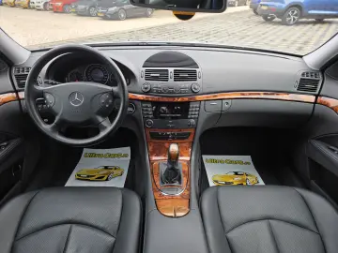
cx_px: 169
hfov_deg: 73.9
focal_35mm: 23
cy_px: 126
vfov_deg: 58.9
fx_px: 225
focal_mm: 6.25
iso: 40
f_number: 1.7
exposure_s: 1/180
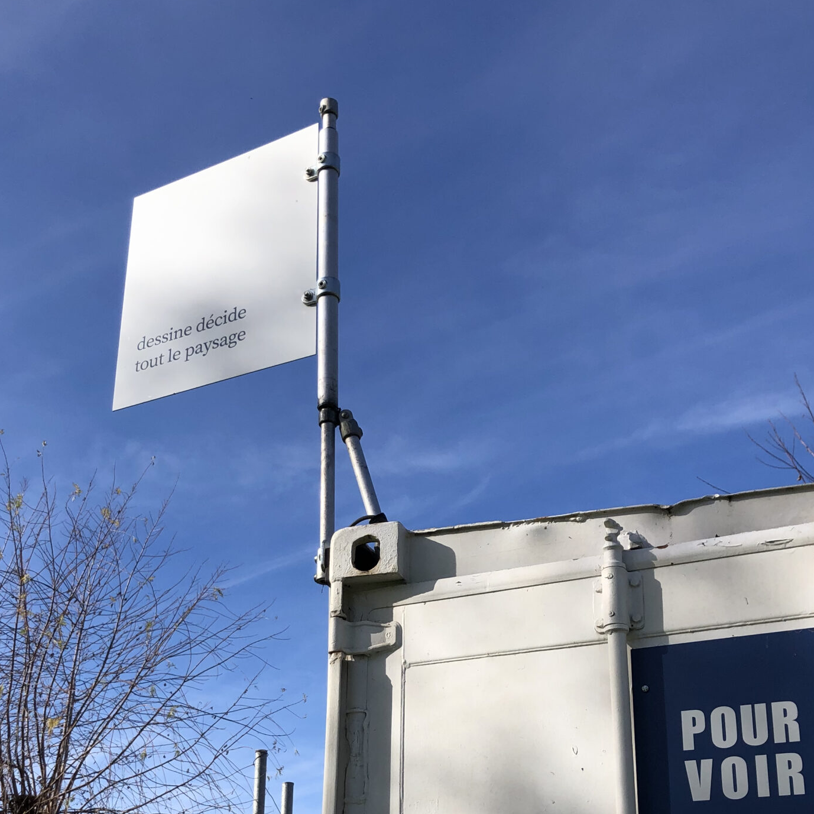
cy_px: 663
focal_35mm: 46
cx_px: 386
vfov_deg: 35.5
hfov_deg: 36.8
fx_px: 1224
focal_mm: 3.99
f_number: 1.8
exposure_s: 1/2088
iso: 20
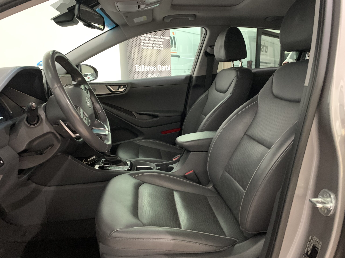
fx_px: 259
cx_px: 172
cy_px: 129
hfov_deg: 67.3
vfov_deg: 53.1
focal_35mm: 26
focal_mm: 4.25
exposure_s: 1/18
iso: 800
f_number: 1.8
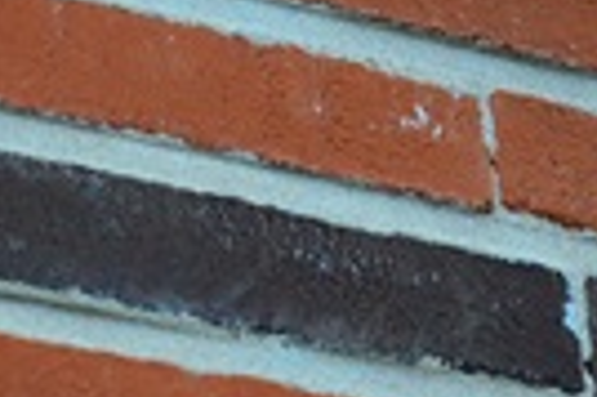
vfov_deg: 1.9
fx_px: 11681
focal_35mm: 705
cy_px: -386
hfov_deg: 2.9
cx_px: 227
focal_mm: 105
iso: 1600
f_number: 5.6
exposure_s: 1/1000
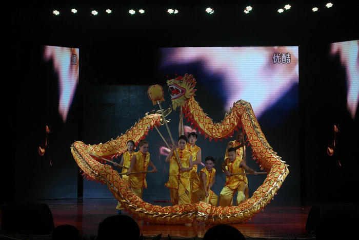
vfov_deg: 23.4
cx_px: 180
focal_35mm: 58
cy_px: 120
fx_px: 578
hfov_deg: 34.5
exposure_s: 1/125
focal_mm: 38
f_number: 5
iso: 200
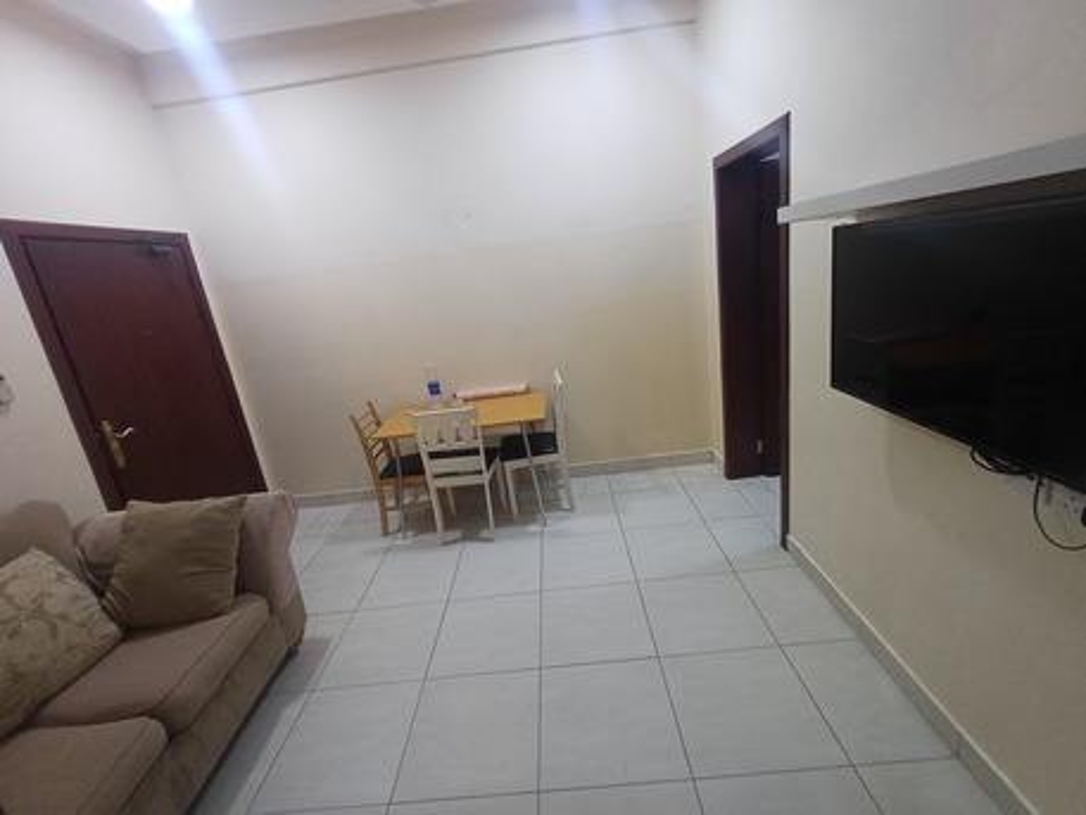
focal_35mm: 16
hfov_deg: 94.5
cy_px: 408
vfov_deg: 78.1
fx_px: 502
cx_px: 543
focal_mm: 1.64
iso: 160
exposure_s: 1/50
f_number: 2.2
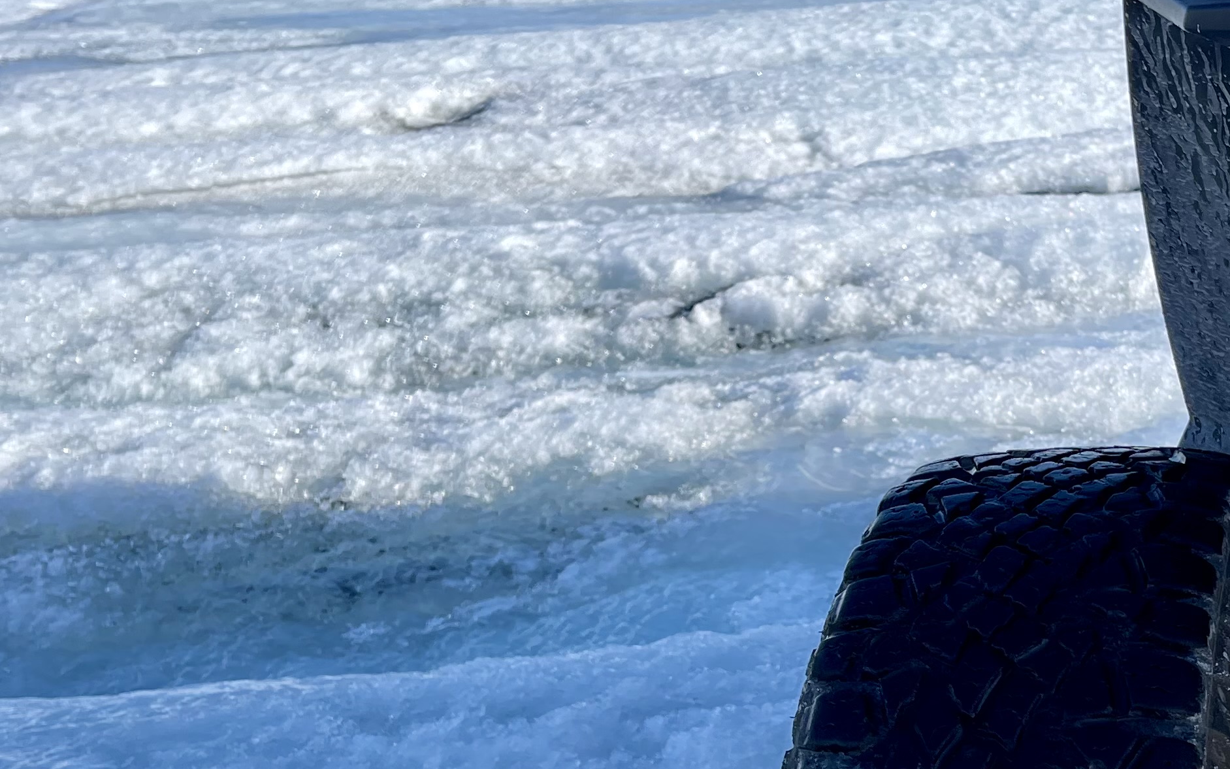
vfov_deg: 21.9
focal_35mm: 59
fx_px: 1978
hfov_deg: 34.0
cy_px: 495
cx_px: 888
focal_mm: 5.1
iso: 32
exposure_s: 1/3559
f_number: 1.6
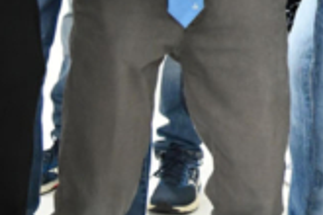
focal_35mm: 237
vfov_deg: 5.6
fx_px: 2126
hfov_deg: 8.5
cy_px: -242
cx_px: 495
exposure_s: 1/250
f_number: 4
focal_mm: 38
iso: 2500
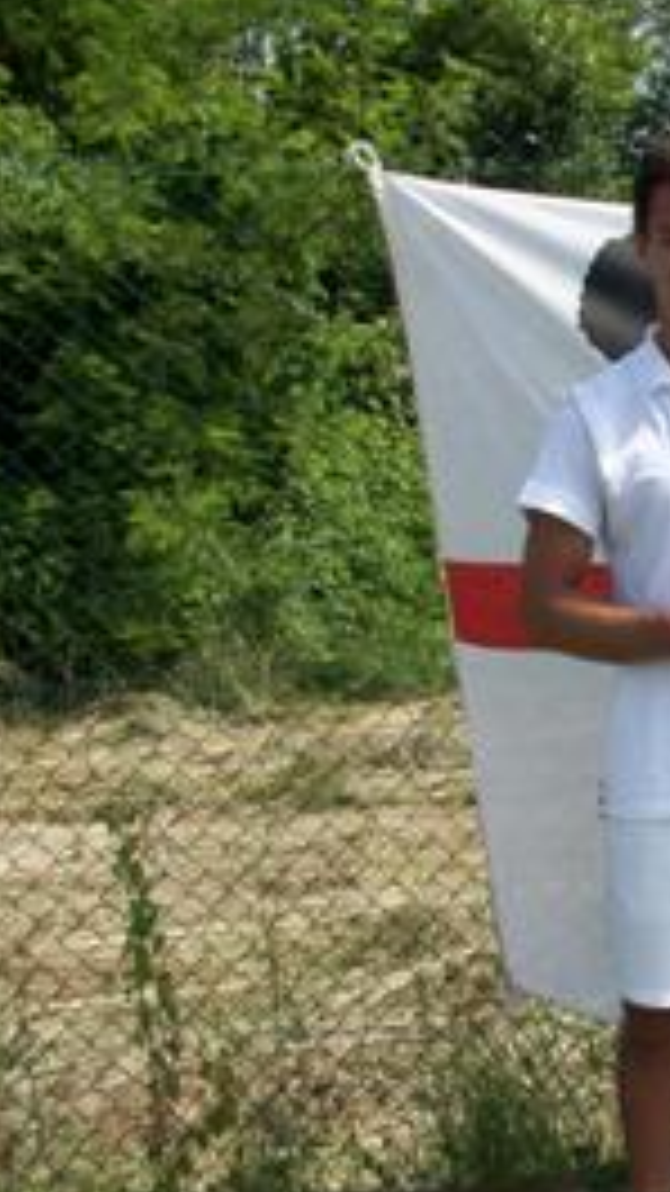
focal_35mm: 63
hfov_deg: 17.3
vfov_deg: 33.3
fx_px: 1990
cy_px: 634
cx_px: 998
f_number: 5.5
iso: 64
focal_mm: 5.7
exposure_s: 1/307
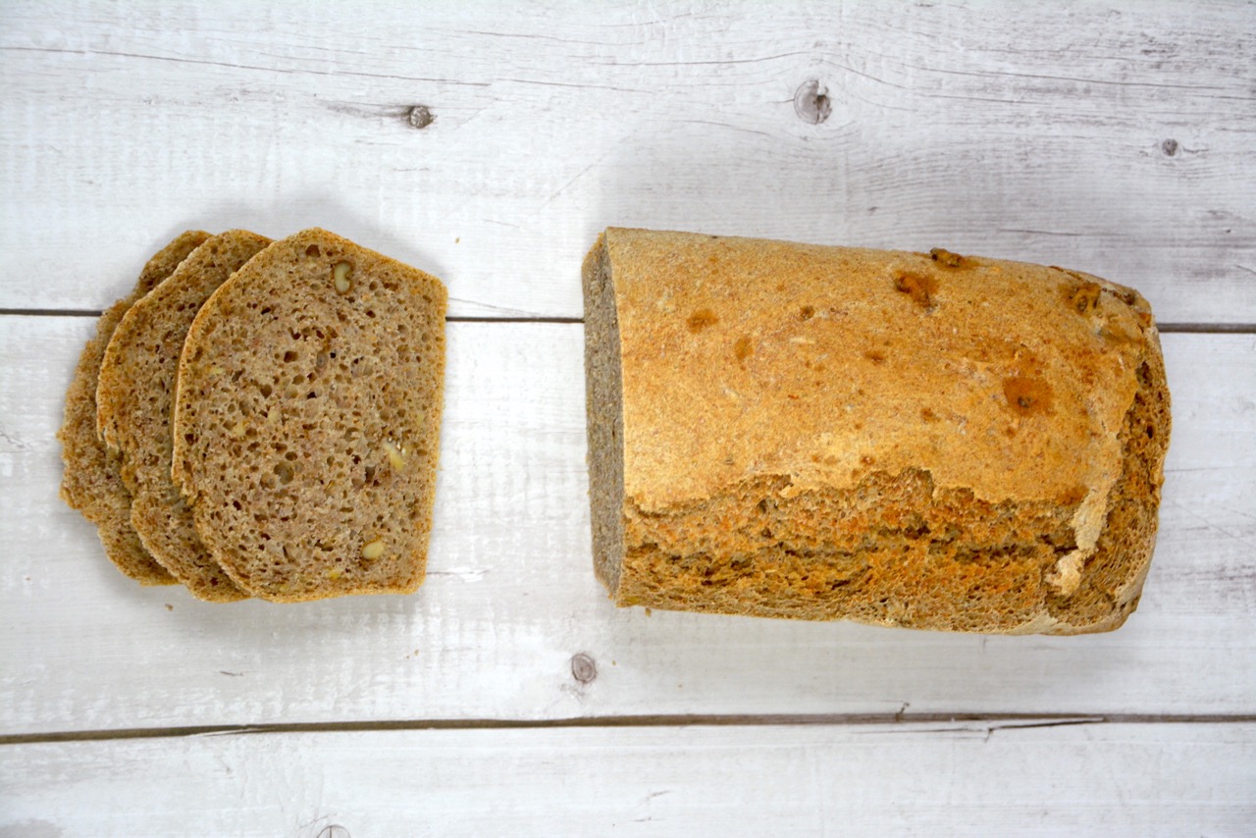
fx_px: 2722
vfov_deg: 17.5
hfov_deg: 26.0
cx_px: 628
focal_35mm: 78
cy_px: 419
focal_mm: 52
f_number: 5
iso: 500
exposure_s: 1/60
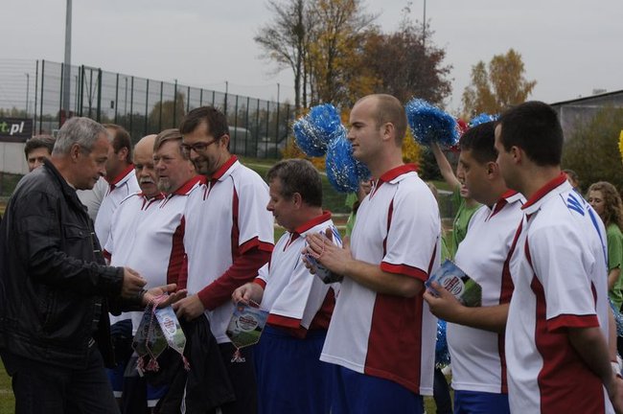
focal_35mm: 112
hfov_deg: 18.2
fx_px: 1945
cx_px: 312
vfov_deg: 12.2
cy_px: 207
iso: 1600
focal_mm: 75
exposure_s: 1/1250
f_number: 8
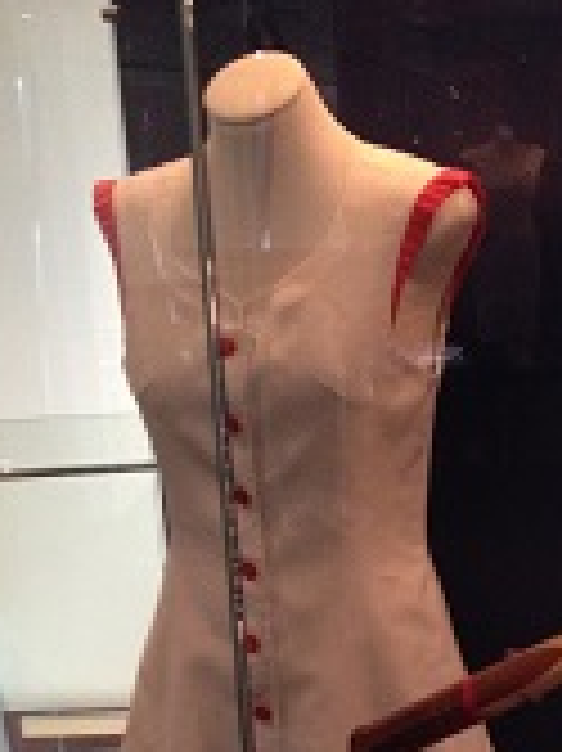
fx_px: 1821
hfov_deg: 17.4
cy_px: 720
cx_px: 445
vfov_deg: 22.5
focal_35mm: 84
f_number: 2.4
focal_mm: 4.28
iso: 320
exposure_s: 1/17
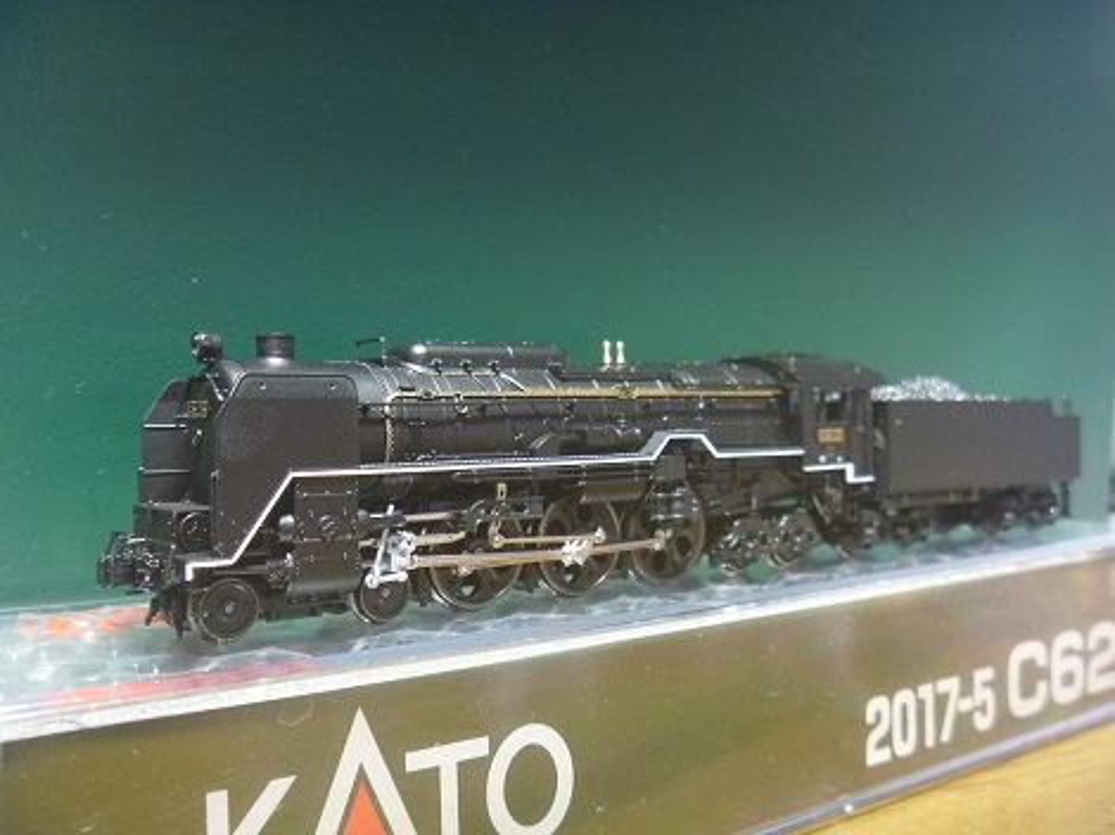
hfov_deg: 52.6
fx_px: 1127
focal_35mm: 35
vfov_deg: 40.7
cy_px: 418
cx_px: 558
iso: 400
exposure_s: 1/5
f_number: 3.5
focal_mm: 6.3
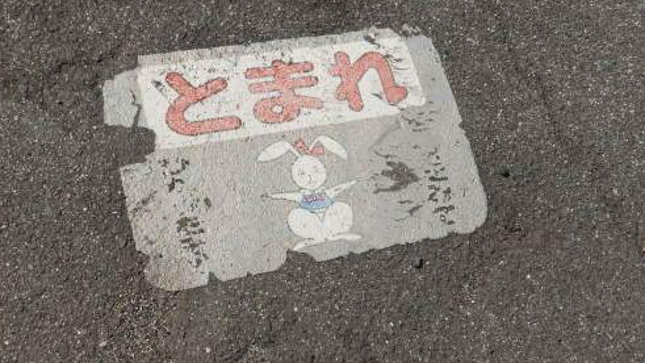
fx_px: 872
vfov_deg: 23.5
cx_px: 318
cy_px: 158
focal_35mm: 51
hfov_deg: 40.6
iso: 80
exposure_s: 1/500
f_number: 4.5
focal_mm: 8.2
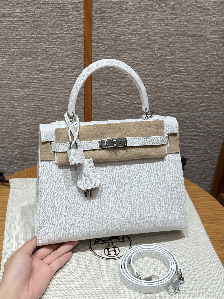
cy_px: 150
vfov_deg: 39.7
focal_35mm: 48
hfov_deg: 30.3
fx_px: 414
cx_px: 112
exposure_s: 1/122
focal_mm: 6.76
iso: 80
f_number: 1.78
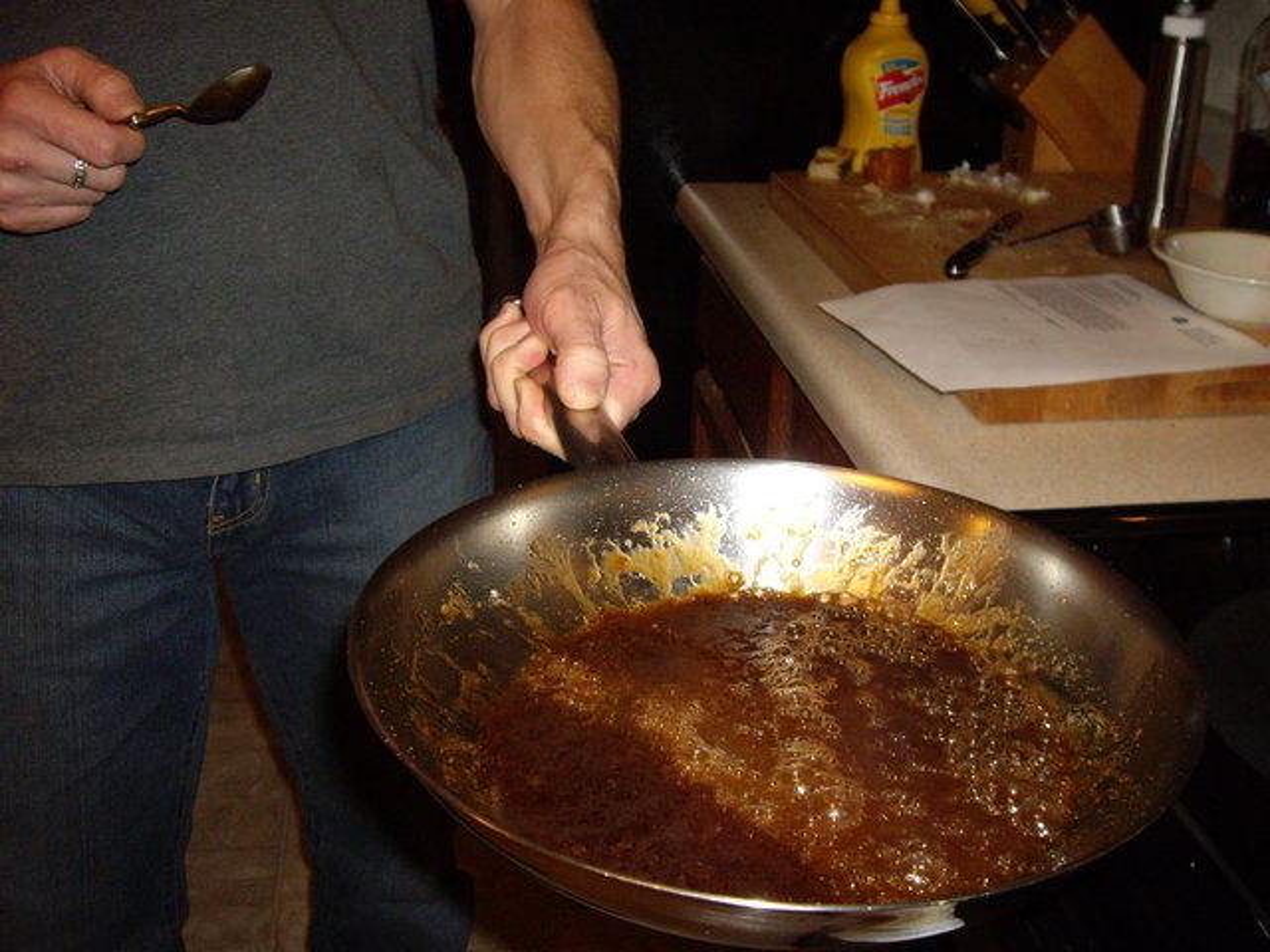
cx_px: 635
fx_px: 1394
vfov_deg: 37.7
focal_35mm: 38
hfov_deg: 49.0
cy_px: 476
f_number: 2.7
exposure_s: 1/40
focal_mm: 6.2
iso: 200
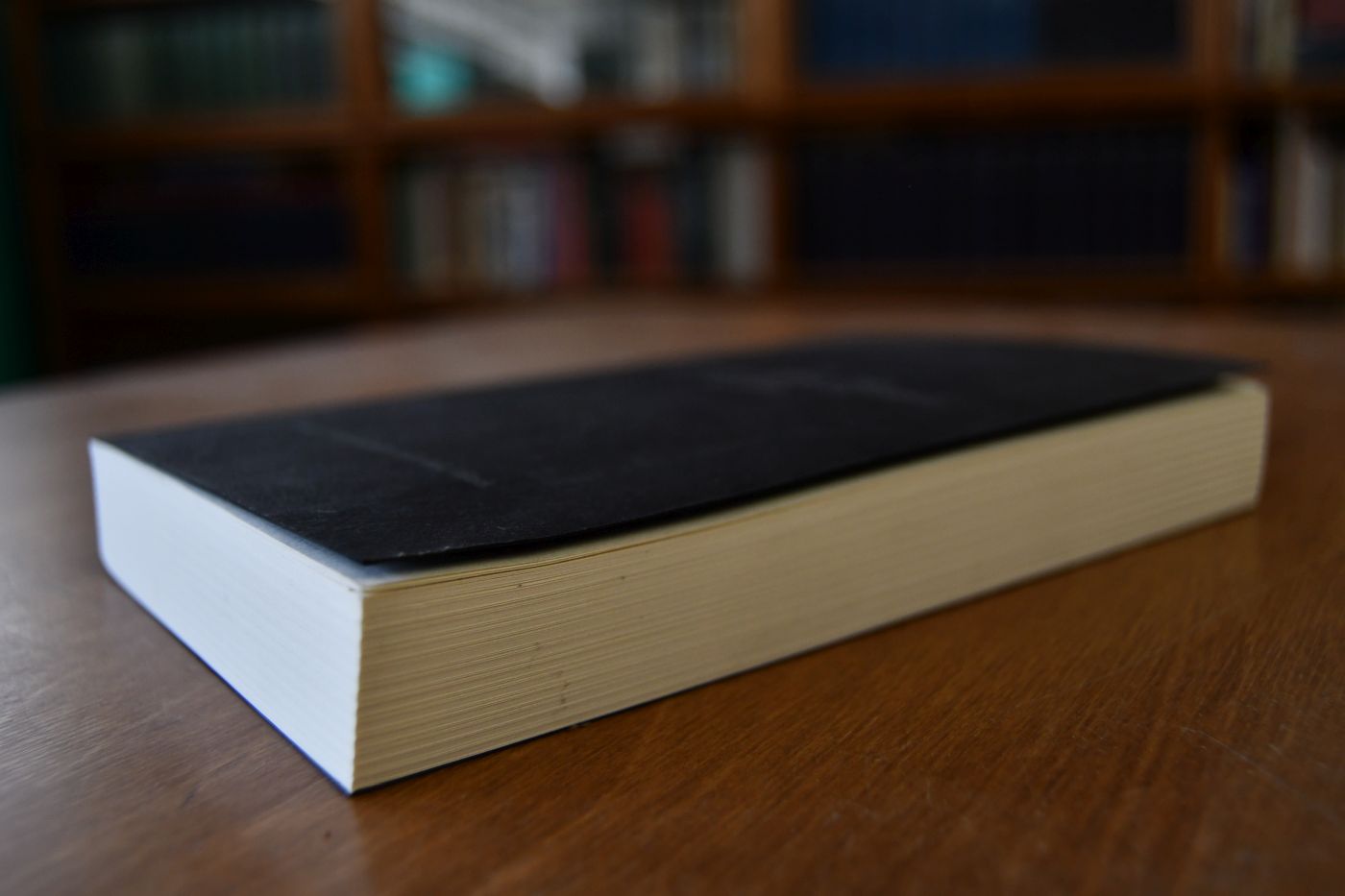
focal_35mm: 36
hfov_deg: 53.1
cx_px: 672
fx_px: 1345
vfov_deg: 36.9
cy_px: 448
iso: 640
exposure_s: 1/250
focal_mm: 24
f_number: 3.8
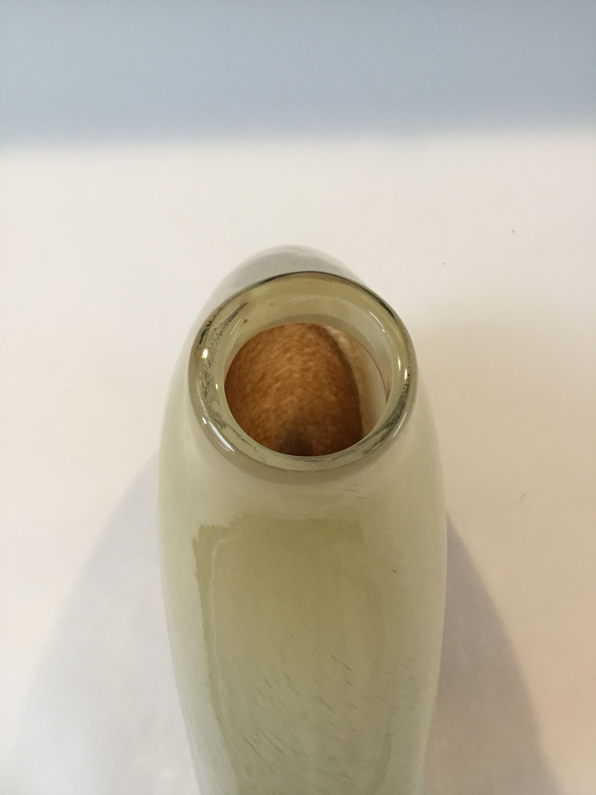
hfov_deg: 45.4
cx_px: 298
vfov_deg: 58.4
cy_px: 398
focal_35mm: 31
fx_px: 712
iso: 125
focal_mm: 3.3
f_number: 2.4
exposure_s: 1/33
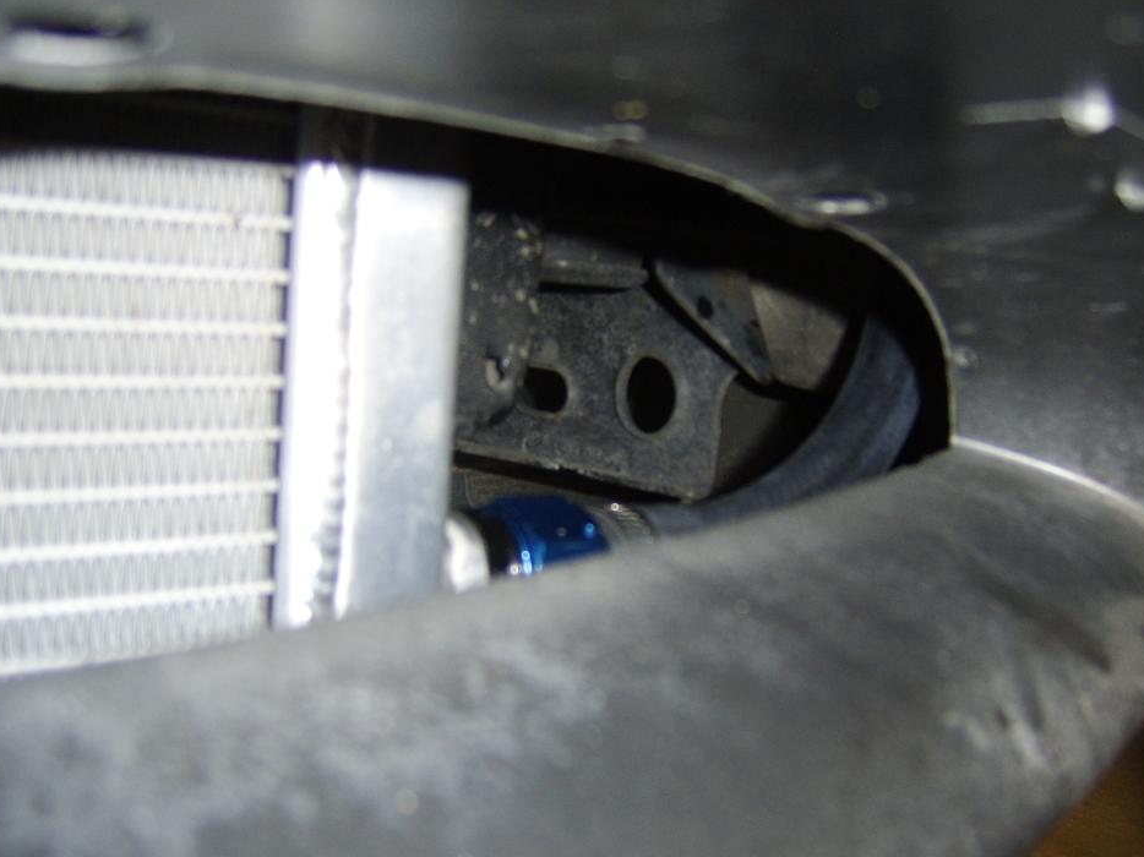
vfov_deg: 41.7
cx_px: 593
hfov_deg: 54.0
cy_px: 465
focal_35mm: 34
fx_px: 1123
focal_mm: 8.13
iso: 141
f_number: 2.7
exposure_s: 1/30
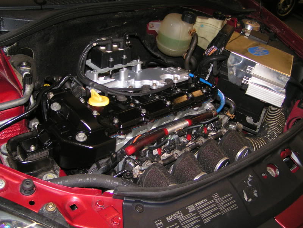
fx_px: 333
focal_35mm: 38
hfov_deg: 49.0
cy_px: 114
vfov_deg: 37.7
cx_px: 152
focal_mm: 5.8
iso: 200
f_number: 2.8
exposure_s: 1/40
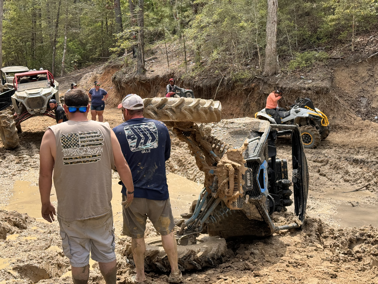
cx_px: 189
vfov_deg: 30.3
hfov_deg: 39.7
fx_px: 524
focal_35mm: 48
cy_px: 142
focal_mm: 6.86
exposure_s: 1/1458
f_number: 1.78
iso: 64
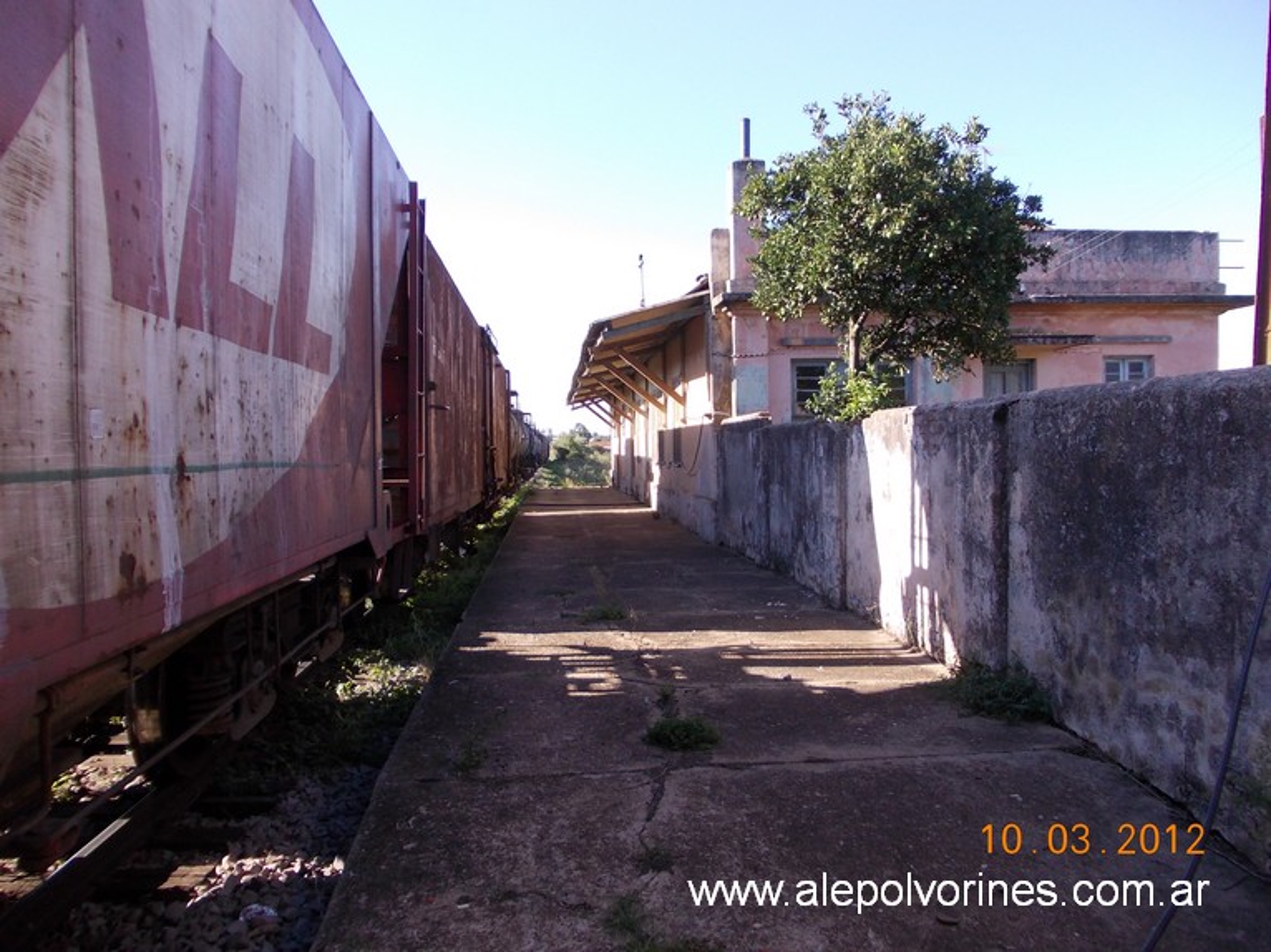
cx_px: 636
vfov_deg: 49.7
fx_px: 1028
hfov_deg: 63.5
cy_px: 476
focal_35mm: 28
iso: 80
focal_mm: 4
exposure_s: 1/320
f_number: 2.7
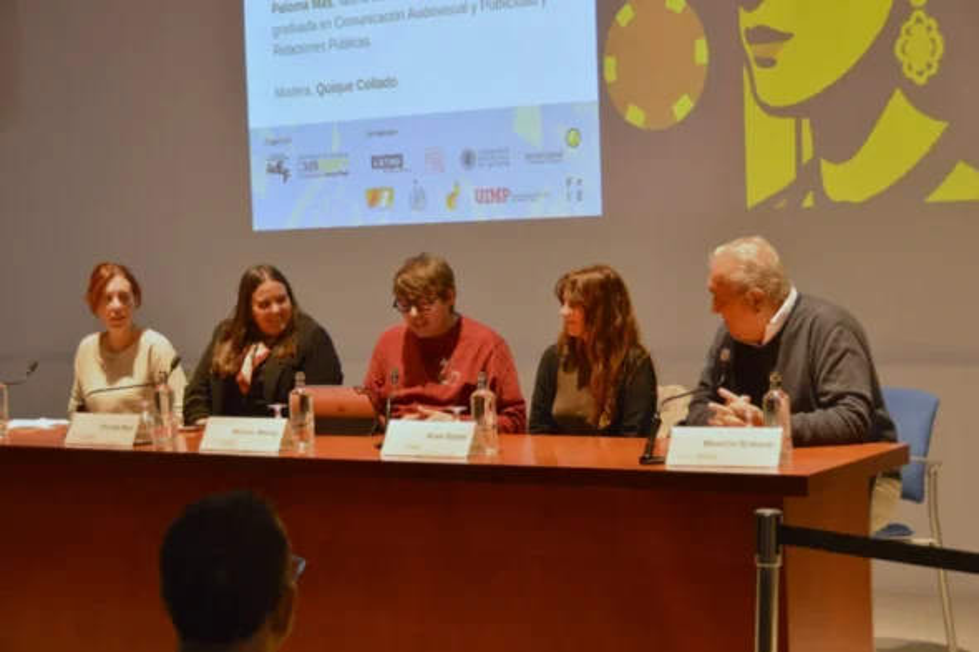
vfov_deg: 21.6
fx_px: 1713
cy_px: 326
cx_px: 490
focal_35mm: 63
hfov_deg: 31.9
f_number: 4.5
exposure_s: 1/25
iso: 400
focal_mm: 42
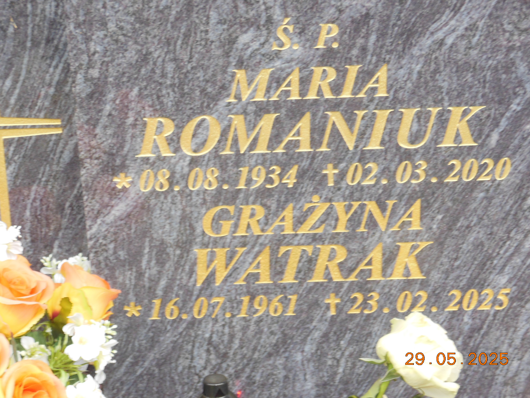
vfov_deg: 15.1
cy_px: 199
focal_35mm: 98
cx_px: 265
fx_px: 1500
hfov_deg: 20.0
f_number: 4.7
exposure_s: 1/60
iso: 200
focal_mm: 17.5
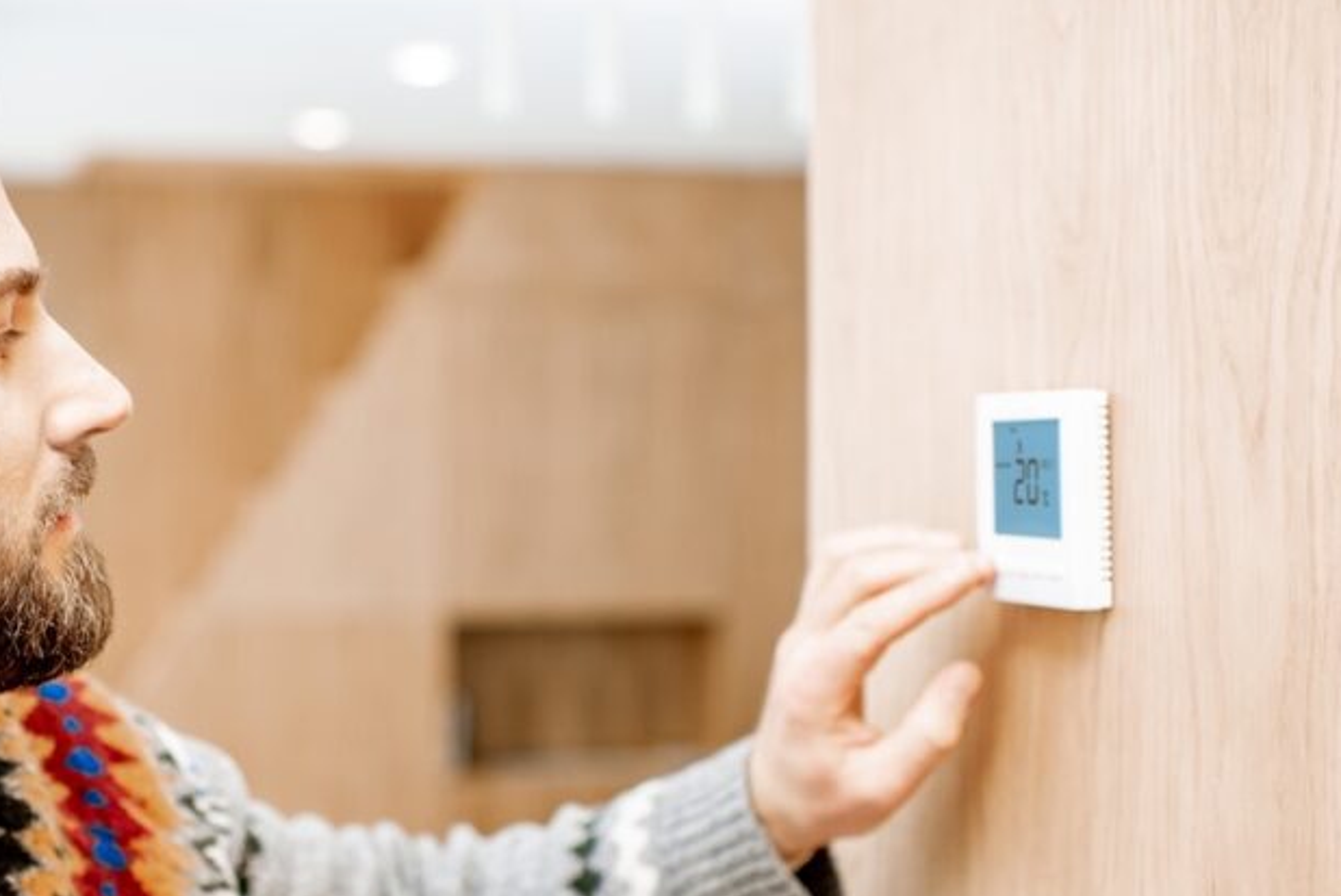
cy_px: 614
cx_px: 334
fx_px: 2162
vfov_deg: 23.3
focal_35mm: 58
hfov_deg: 33.8
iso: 320
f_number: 2.2
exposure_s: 1/200
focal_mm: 35
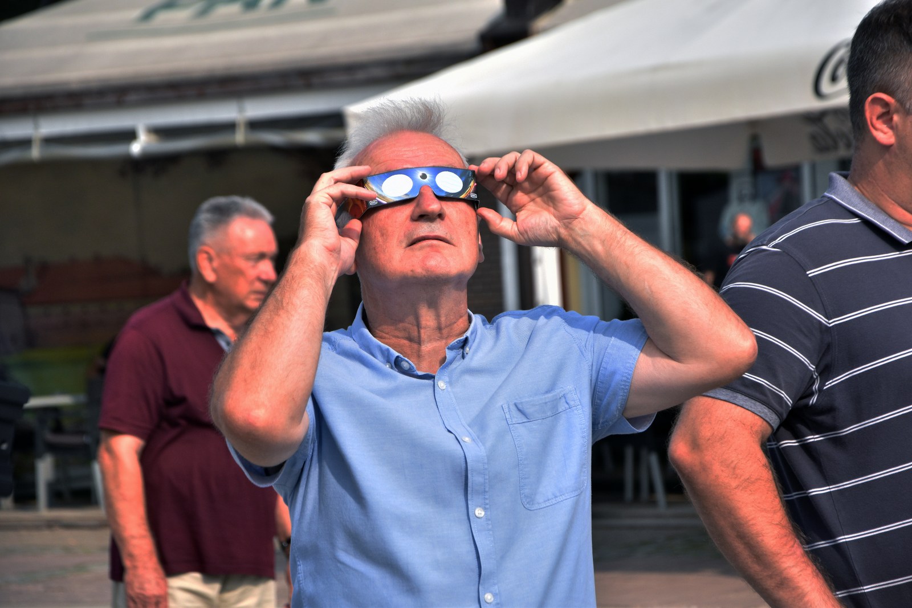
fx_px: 3496
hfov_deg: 14.9
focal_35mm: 138
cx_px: 456
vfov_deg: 9.9
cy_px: 304
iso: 640
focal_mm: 92
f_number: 5.6
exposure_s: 1/1600
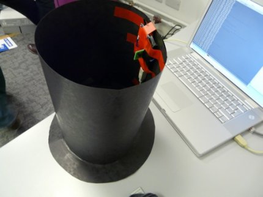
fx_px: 213
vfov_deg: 49.7
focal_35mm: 28
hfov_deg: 63.5
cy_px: 98
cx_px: 132
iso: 200
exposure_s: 1/8
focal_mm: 4.6
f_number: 2.8
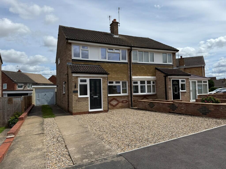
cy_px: 84
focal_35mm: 24
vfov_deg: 56.8
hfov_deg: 71.6
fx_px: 157
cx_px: 113
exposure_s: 1/8130
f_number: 1.78
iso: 80
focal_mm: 6.76
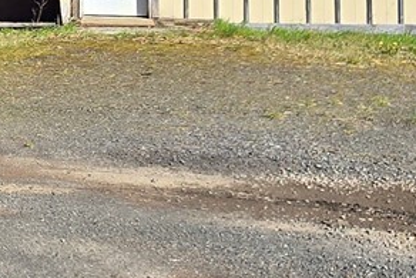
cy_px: -87
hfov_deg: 24.9
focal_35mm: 74
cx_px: -73
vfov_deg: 17.3
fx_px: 855
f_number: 2.2
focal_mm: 2.2
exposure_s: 1/1559
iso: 50
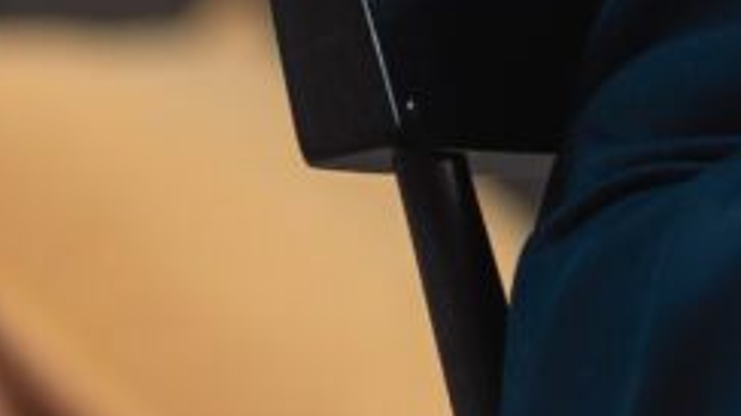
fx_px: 7581
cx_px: 1439
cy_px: -885
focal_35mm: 386
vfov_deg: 3.1
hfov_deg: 5.5
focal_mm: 50
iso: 100
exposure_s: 1/200
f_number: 1.6
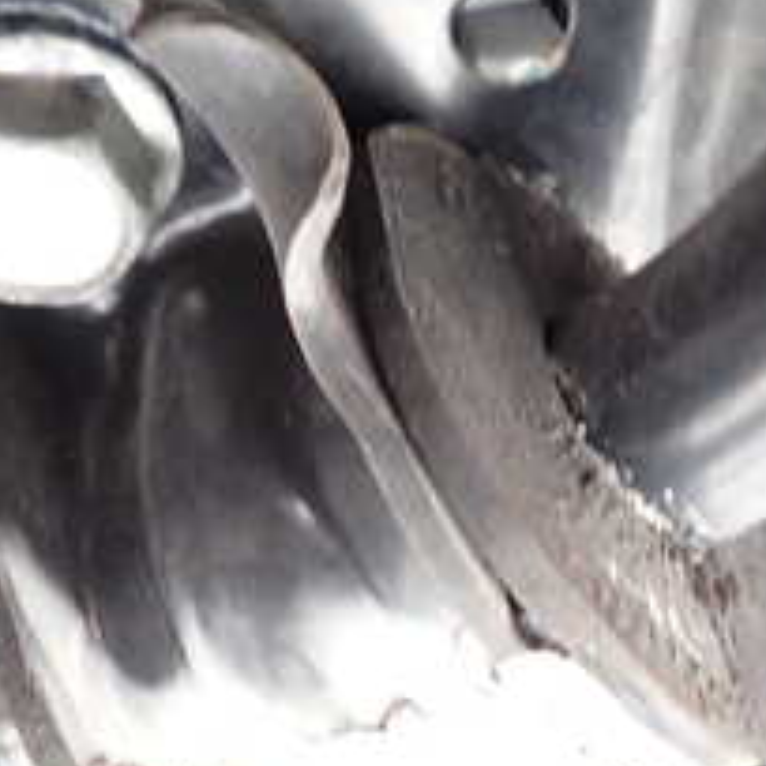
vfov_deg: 26.5
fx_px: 1627
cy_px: 432
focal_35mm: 65
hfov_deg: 26.4
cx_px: 451
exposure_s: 1/30
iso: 200
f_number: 2
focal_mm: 4.5
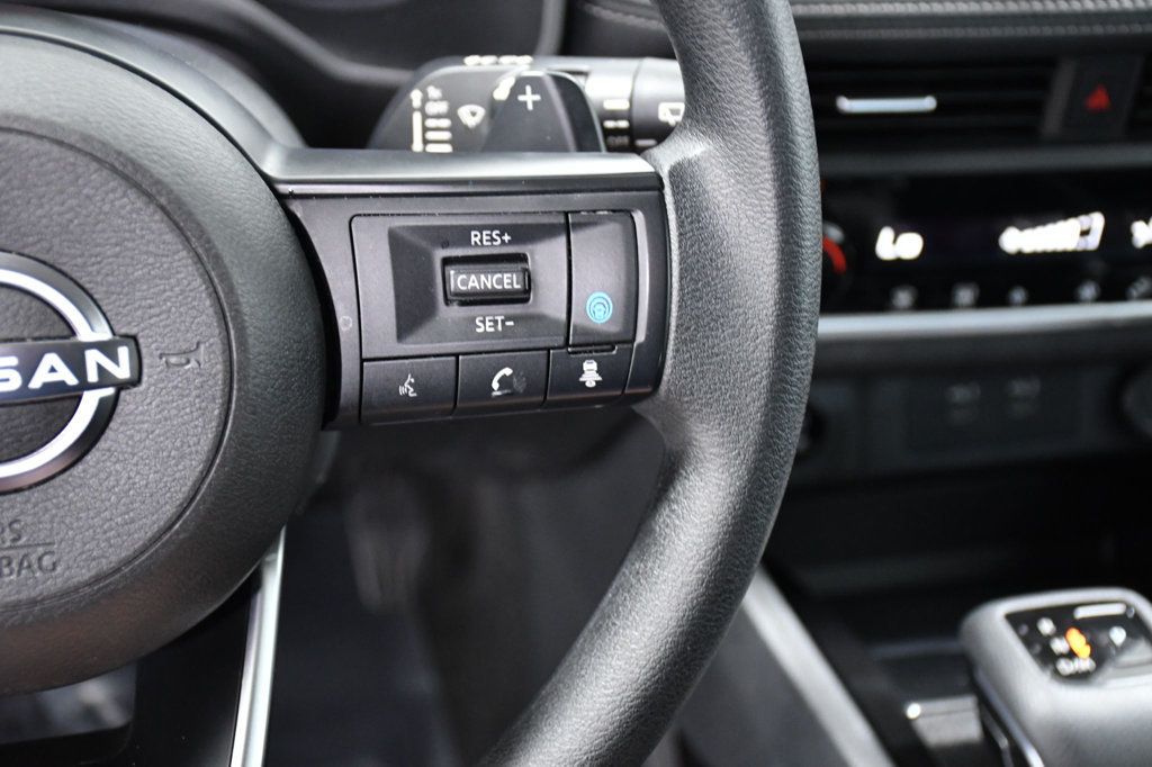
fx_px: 2015
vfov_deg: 21.6
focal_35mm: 63
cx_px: 576
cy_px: 384
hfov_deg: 31.9
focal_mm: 42
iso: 2500
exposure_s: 1/40
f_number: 4.5
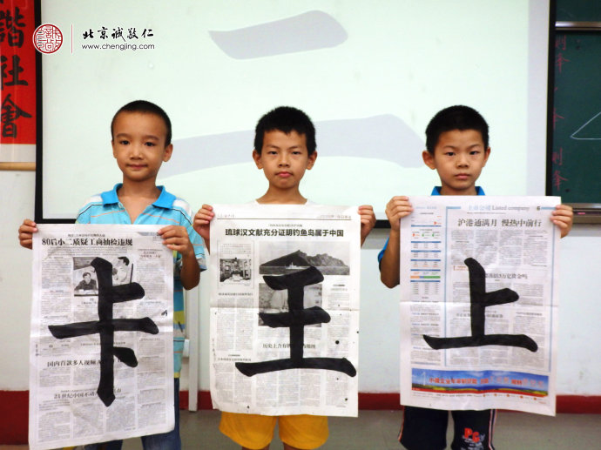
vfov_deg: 46.8
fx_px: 521
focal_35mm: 30
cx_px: 300
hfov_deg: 60.0
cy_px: 225
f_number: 3.3
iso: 200
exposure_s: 1/60
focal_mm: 5.5
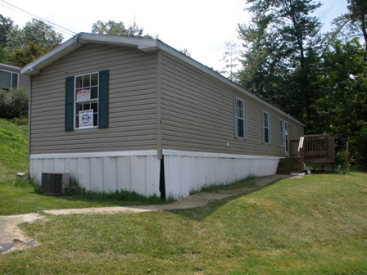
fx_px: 382
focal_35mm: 36
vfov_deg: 39.7
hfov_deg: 51.4
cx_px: 184
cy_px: 138
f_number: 5.6
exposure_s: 1/320
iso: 80
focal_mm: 6.3
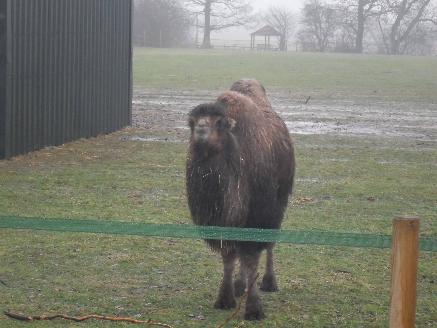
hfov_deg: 17.7
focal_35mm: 111
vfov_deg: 13.3
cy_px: 164
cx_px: 218
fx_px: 1401
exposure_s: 1/90
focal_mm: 18.1
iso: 400
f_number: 5.2
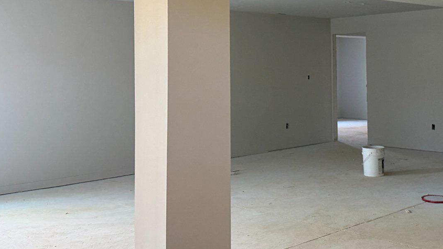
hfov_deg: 40.7
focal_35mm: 50
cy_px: 58
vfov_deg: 23.7
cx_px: 302
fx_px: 587
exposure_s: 1/60
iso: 400
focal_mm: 6.76
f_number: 1.78
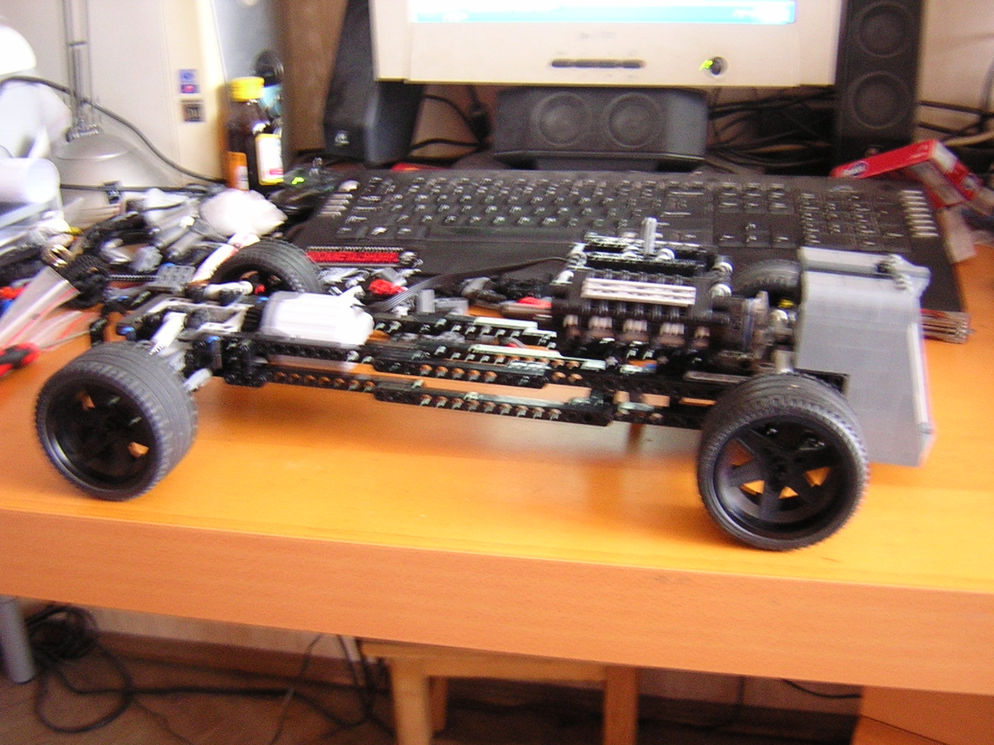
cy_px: 372
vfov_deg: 39.7
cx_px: 497
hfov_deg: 51.4
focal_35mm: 36
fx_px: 1034
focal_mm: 4.7
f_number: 2.6
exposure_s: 1/1.5
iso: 400
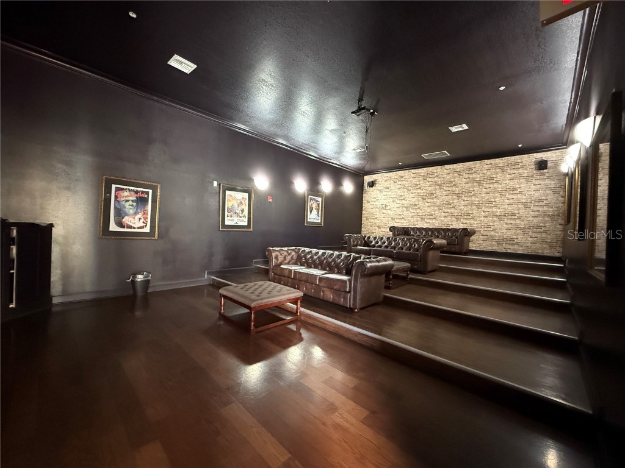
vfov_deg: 85.7
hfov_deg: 102.1
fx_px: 253
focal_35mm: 14
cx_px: 312
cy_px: 234
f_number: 2.2
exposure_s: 1/40
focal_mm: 2.22
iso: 1600
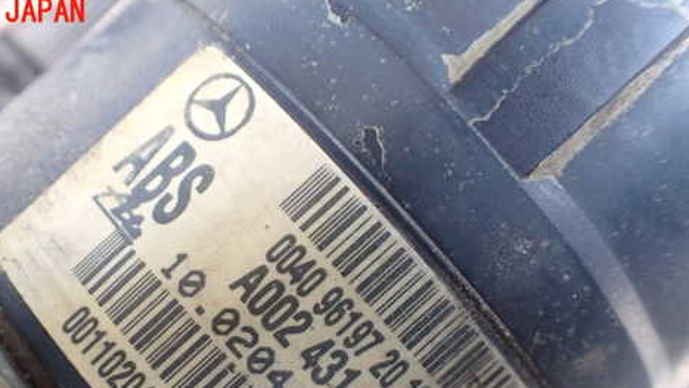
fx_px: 768
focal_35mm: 42
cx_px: 260
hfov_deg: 47.9
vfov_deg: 27.6
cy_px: 326
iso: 800
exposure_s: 1/125
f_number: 2.3
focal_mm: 5.4
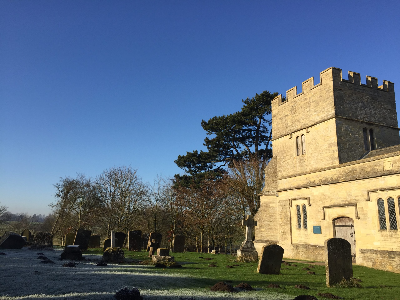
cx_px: 200
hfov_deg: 61.7
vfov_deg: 48.2
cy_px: 150
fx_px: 335
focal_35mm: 29
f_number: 2.2
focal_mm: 4.15
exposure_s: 1/1647
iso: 32
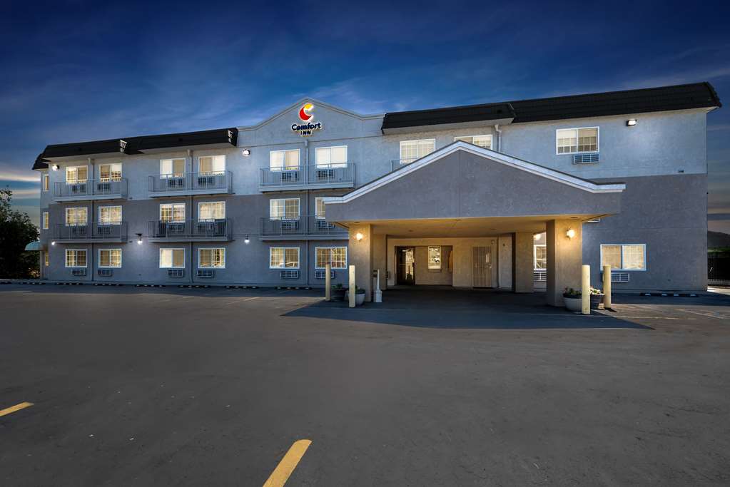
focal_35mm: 14
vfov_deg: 81.3
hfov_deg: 104.2
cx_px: 365
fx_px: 284
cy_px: 244
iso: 250
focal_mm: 14
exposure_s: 1/80
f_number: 10
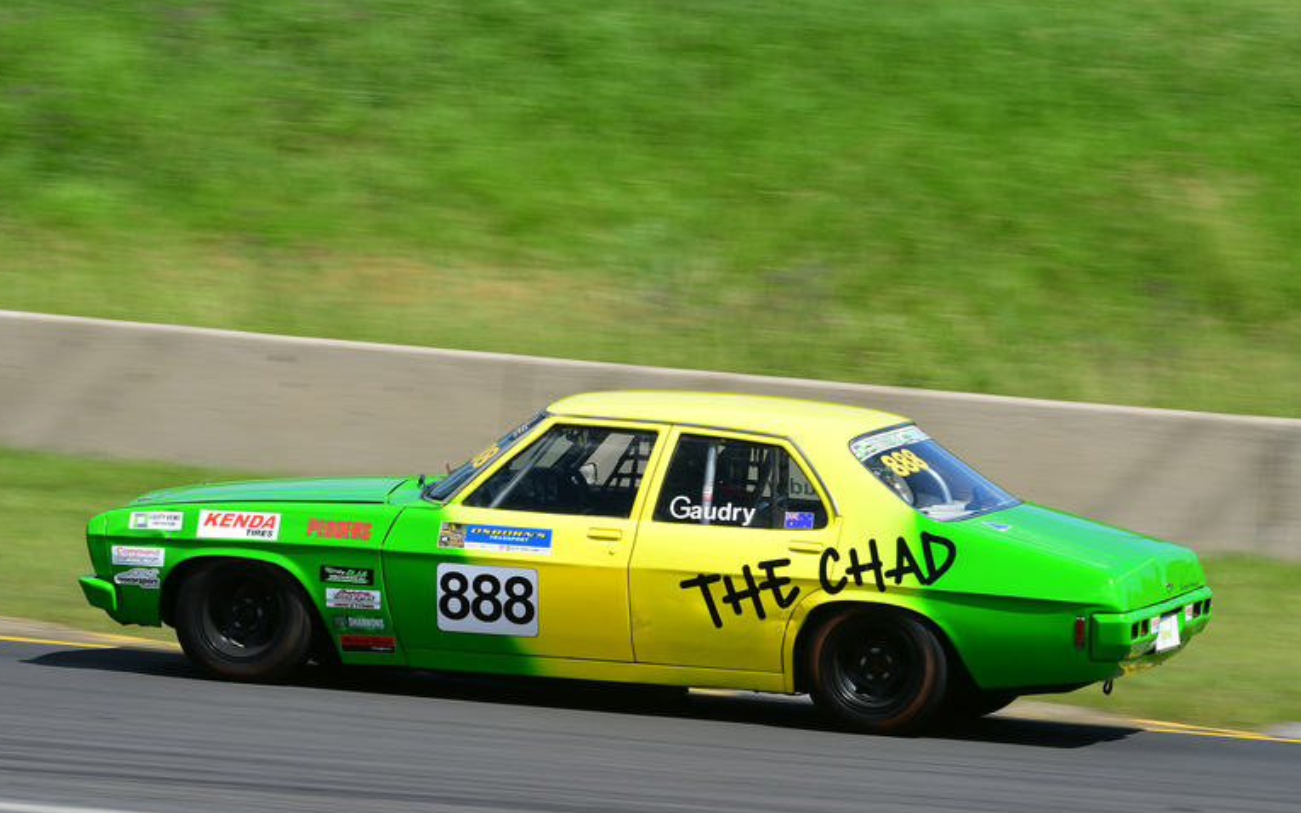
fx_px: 11345
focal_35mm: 320
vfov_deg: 4.1
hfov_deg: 6.6
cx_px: 628
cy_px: 412
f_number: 13
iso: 200
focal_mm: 200
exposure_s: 1/250
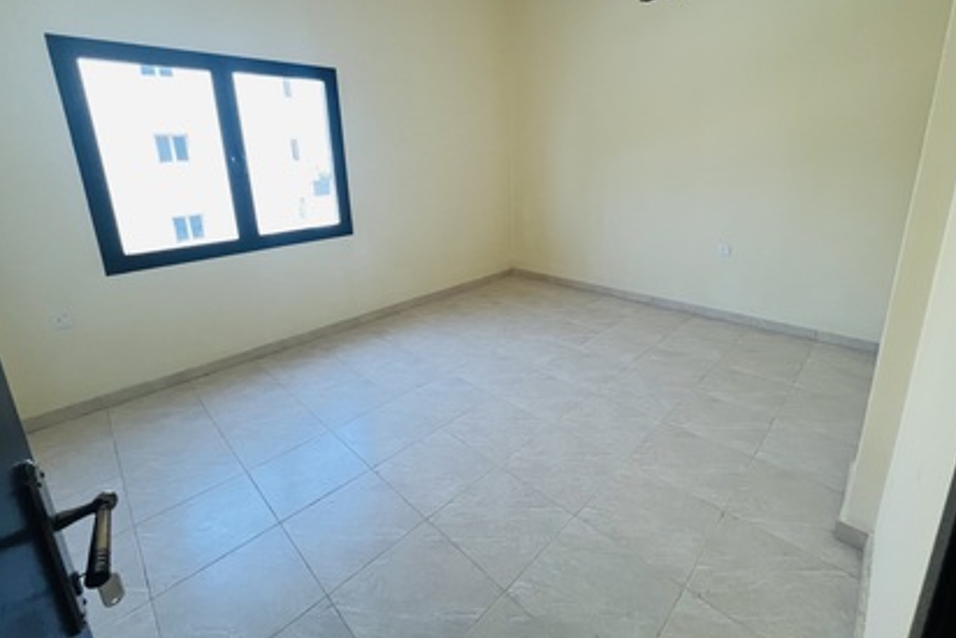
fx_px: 398
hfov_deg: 100.4
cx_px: 479
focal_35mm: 15
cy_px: 259
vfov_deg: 76.6
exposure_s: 1/99
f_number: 1.8
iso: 160
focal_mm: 1.57
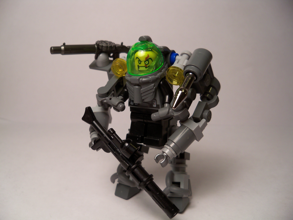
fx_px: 296
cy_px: 110
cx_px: 146
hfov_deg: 52.6
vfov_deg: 40.7
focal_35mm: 35
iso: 64
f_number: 3.5
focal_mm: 6.2
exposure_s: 1/80
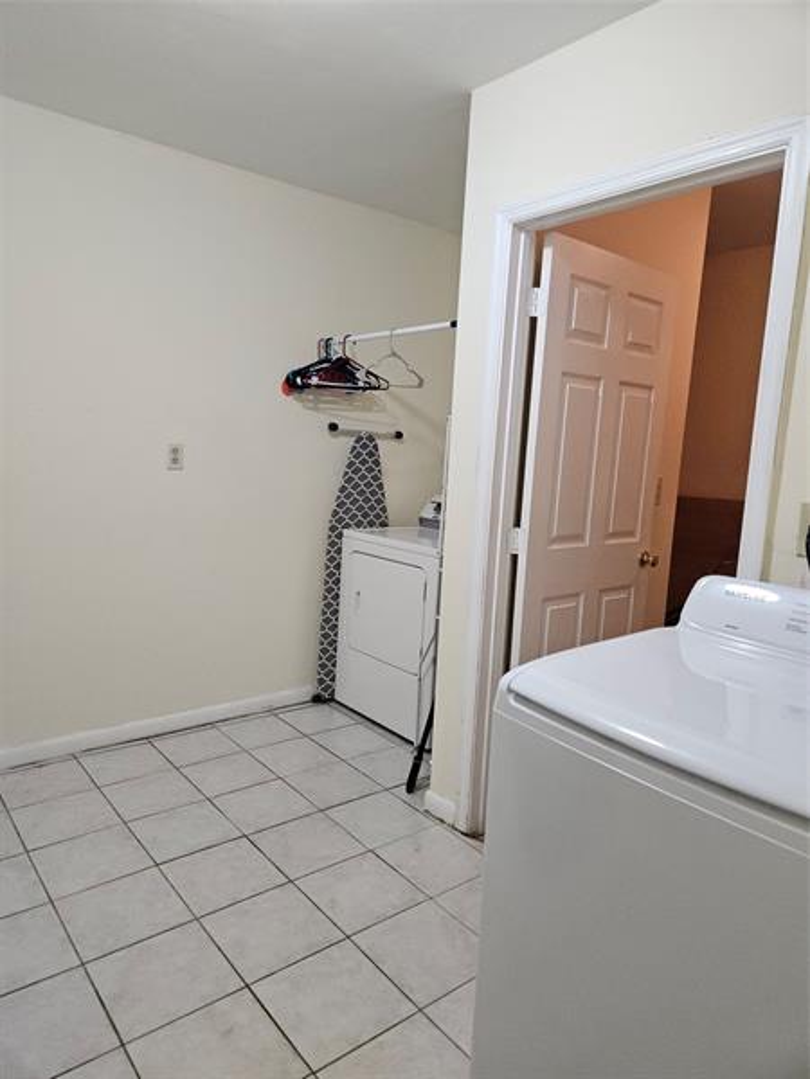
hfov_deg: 58.9
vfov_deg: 73.9
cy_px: 540
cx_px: 405
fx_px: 718
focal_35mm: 23
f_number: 1.8
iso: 500
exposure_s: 1/120
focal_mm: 5.4
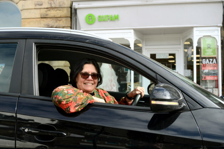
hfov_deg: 43.7
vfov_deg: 29.7
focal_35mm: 45
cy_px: 74
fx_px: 279
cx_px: 112
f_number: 6.3
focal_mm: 30
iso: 100
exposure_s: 1/160
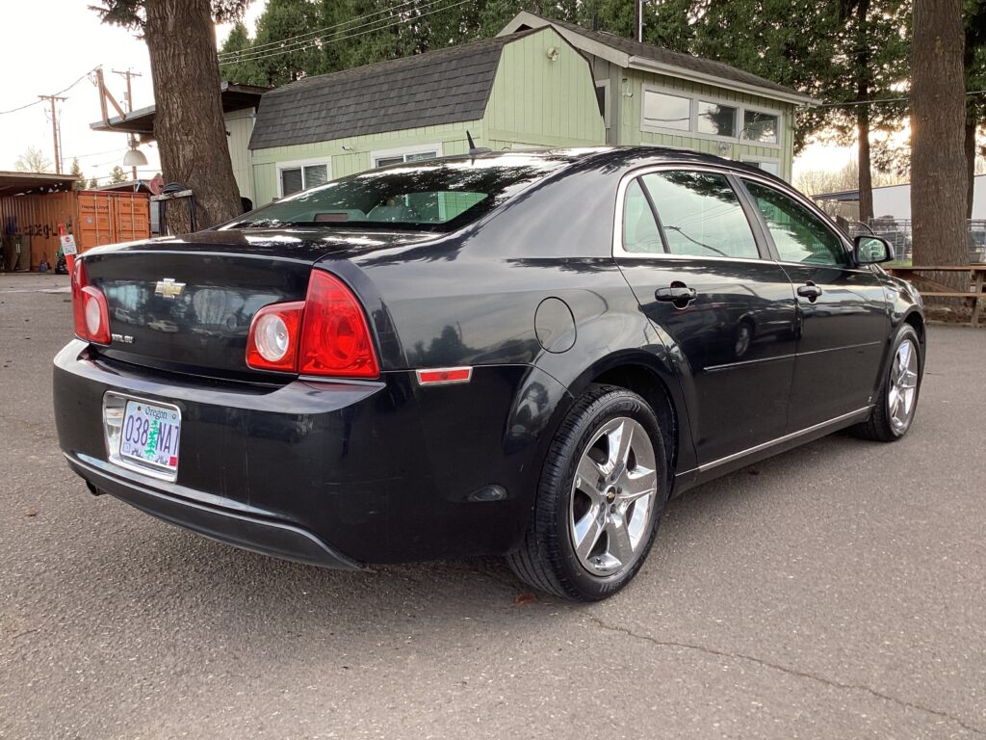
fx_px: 883
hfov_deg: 58.4
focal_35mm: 31
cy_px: 370
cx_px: 493
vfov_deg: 45.4
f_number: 2.4
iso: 32
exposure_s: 1/120
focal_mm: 3.3
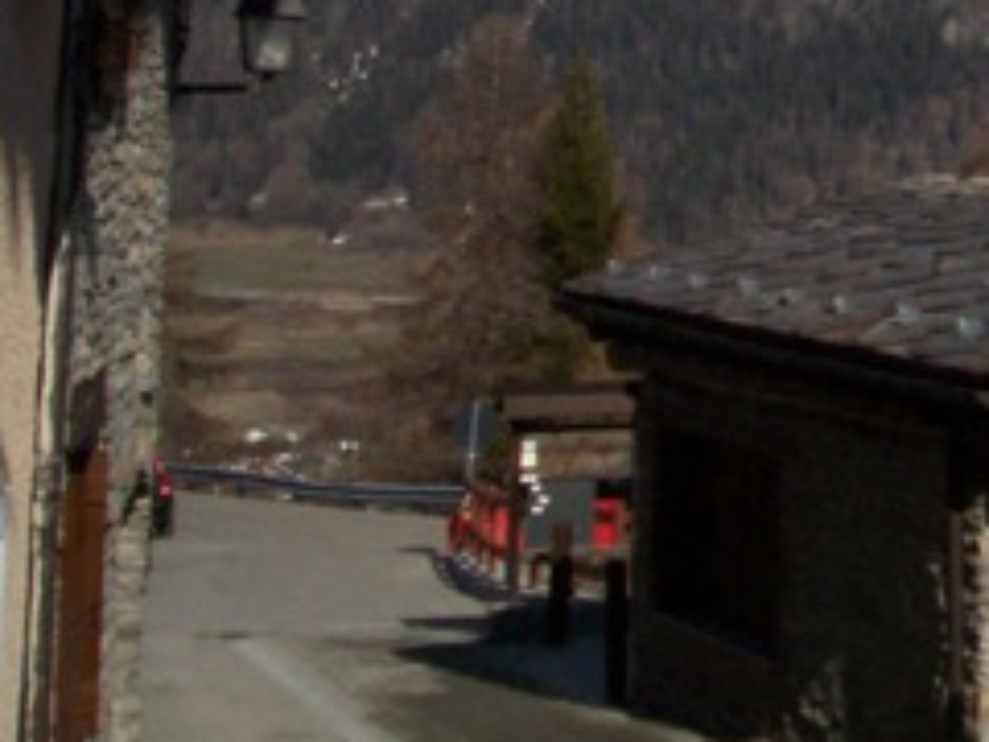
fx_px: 3428
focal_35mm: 120
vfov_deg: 11.9
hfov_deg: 15.0
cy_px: -301
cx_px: 1554
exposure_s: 1/1718
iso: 100
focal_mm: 5.9
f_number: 4.5
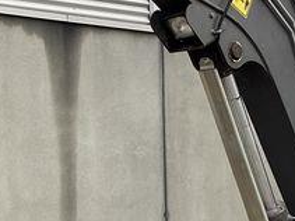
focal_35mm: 158
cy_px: 245
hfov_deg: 12.5
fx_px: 1346
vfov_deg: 9.3
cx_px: 158
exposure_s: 1/132
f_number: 1.8
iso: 32
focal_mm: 4.25
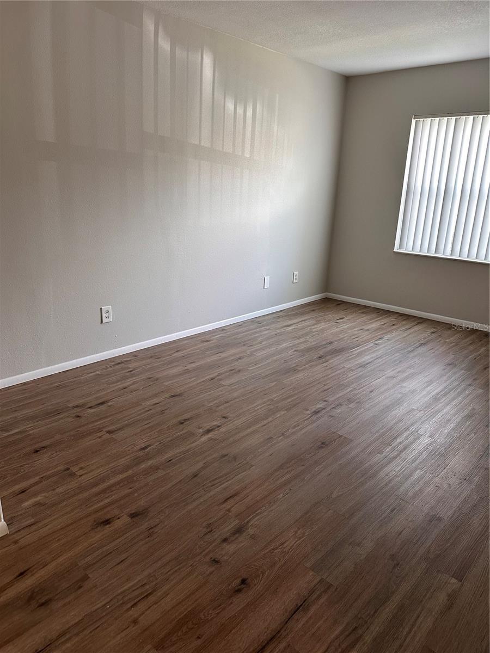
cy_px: 326
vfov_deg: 71.6
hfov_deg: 56.8
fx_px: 453
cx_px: 245
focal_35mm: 24
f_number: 1.78
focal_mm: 6.86
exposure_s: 1/120
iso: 200
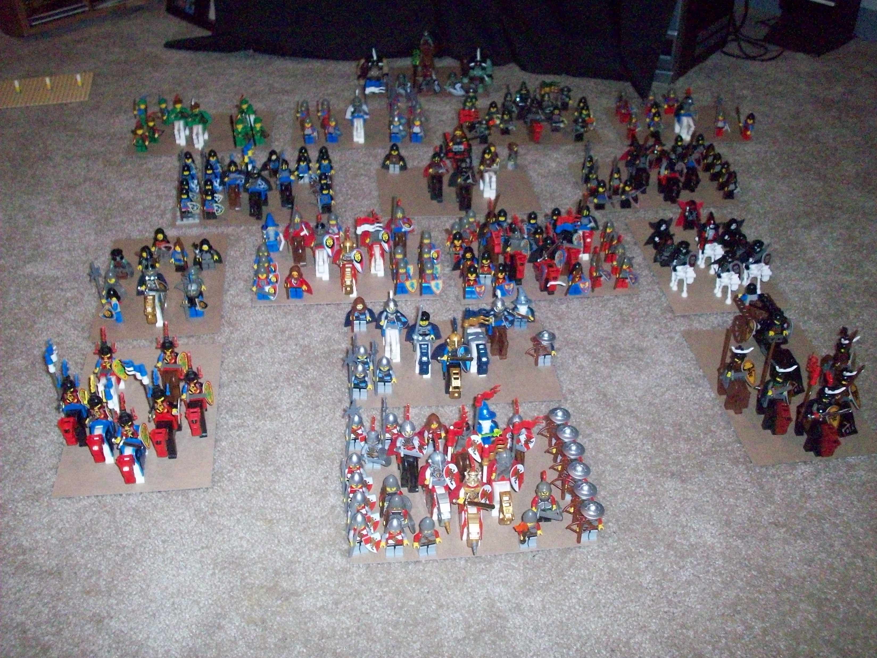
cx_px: 438
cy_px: 329
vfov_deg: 38.7
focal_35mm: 37
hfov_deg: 50.1
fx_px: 937
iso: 400
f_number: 2.8
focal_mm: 6.2
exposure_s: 1/128
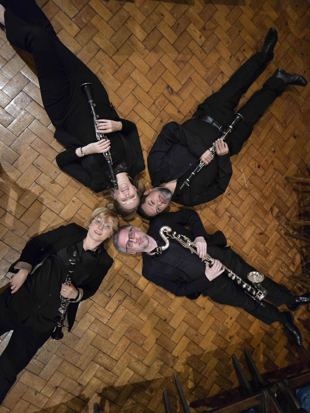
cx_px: 155
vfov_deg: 73.9
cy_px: 206
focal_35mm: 23
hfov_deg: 58.9
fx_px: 275
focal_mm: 5.4
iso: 1250
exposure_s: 1/33
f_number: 1.8
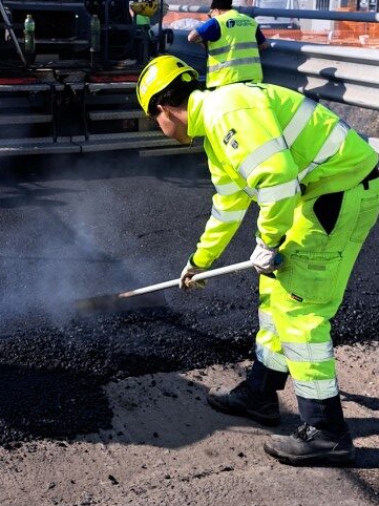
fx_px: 745
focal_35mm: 51
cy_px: 178
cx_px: 112
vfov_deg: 37.2
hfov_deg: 28.3
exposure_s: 1/710
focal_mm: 5.23
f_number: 1.8
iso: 50
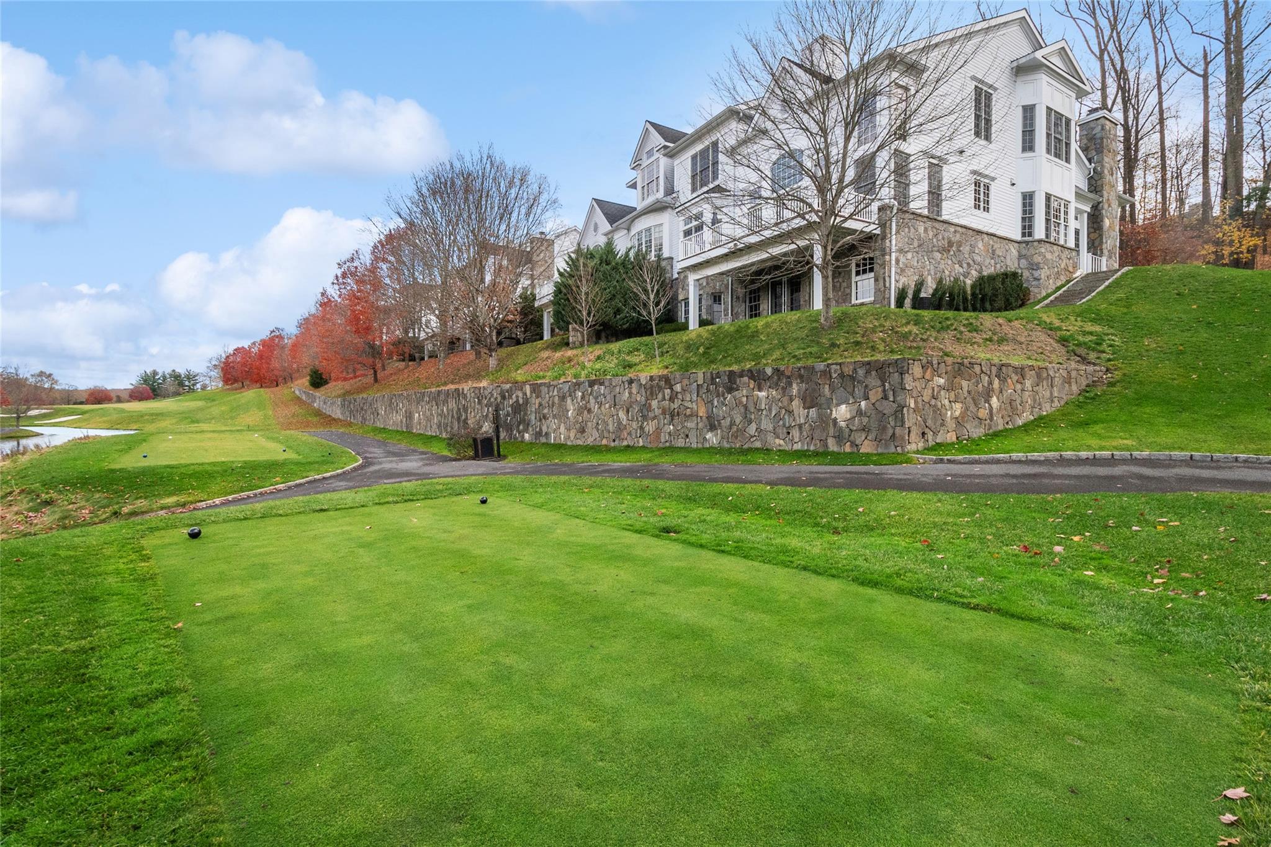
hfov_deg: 100.4
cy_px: 424
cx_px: 636
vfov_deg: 77.3
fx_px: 530
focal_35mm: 15
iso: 1600
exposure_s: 1/1000
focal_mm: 10
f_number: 8
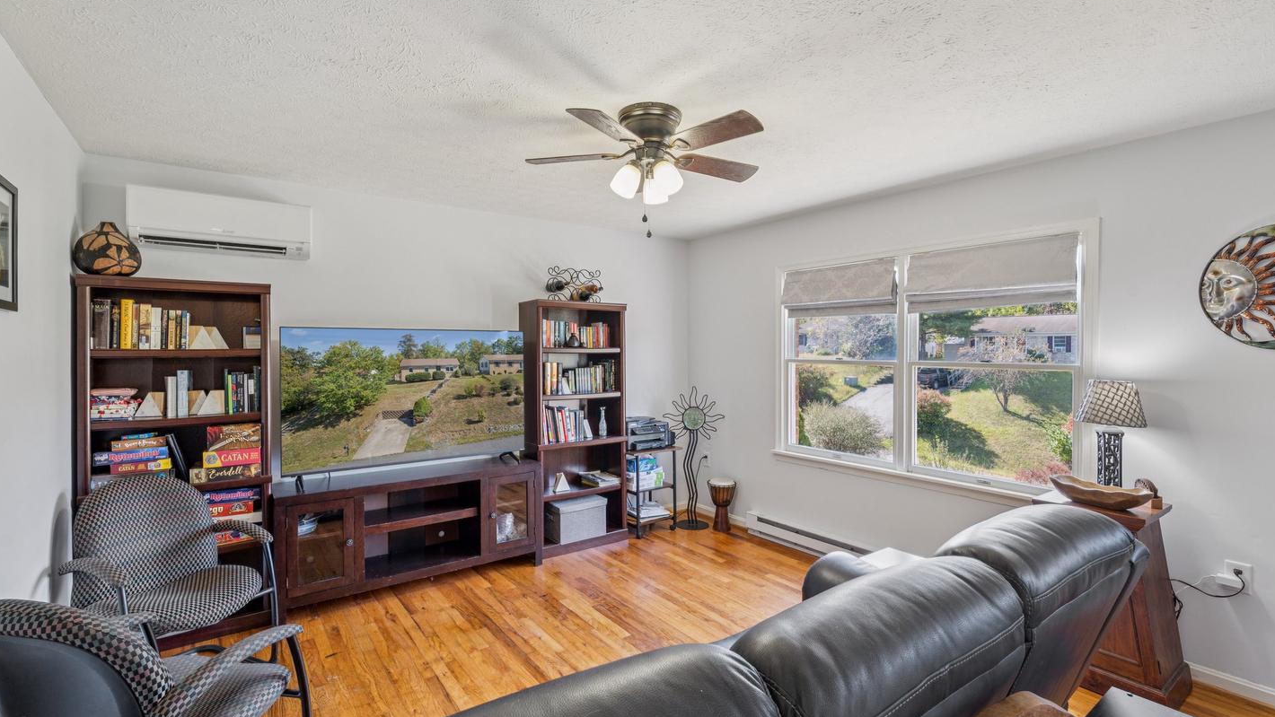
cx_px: 641
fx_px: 575
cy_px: 345
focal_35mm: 17
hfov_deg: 95.9
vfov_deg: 63.9
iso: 200
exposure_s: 1/8
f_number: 8
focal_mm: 16
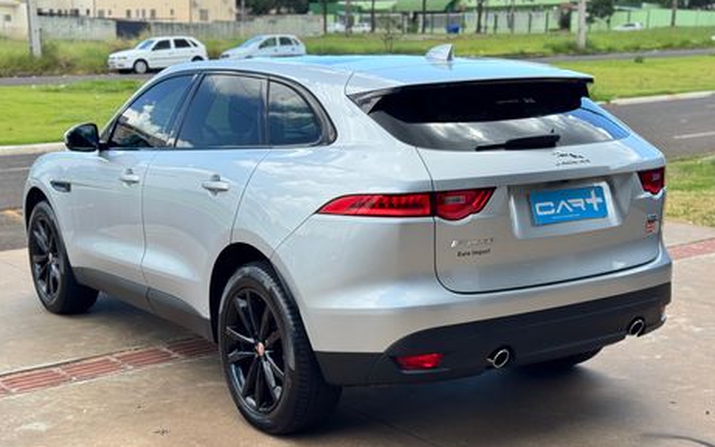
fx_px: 1013
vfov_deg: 24.9
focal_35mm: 52
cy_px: 241
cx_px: 361
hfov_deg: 38.9
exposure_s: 1/1238
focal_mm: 6.76
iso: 64
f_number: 1.78
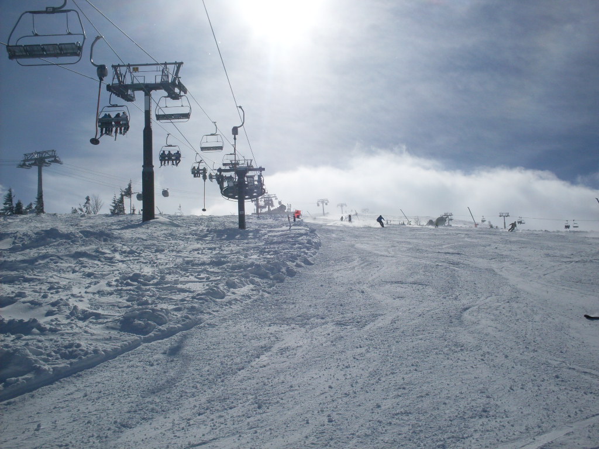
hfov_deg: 49.0
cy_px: 224
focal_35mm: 38
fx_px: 658
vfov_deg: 37.7
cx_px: 300
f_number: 8.4
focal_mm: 6.3
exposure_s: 1/1500
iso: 80
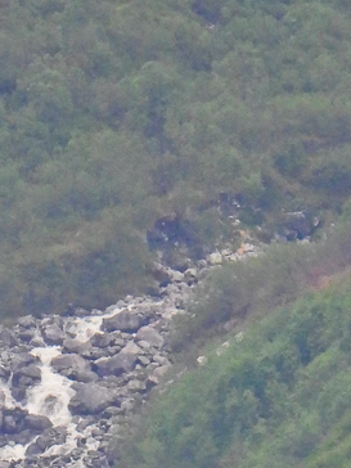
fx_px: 47563
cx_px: 15
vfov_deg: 0.6
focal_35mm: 3518
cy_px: 476
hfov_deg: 0.4
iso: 400
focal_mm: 178
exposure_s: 1/500
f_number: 5.6
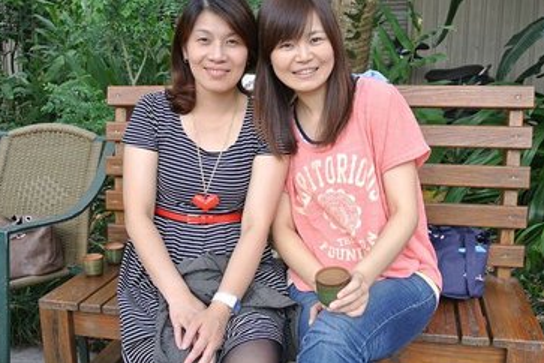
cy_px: 201
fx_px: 604
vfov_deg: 33.4
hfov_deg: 48.4
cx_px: 246
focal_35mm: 40
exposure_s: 1/200
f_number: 3.5
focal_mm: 11
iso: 200
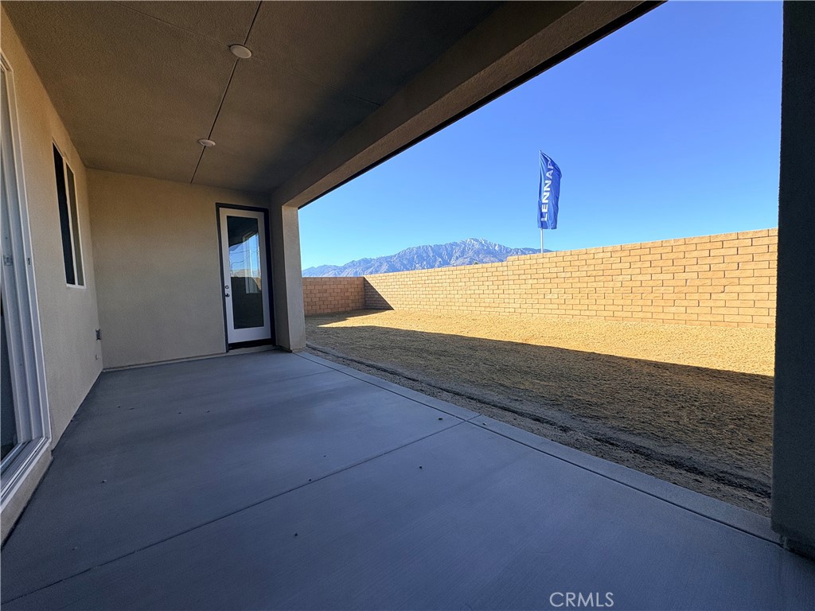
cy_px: 306
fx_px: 330
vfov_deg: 85.7
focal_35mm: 14
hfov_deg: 102.1
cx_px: 408
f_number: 2.2
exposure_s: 1/1395
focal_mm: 2.22
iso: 50
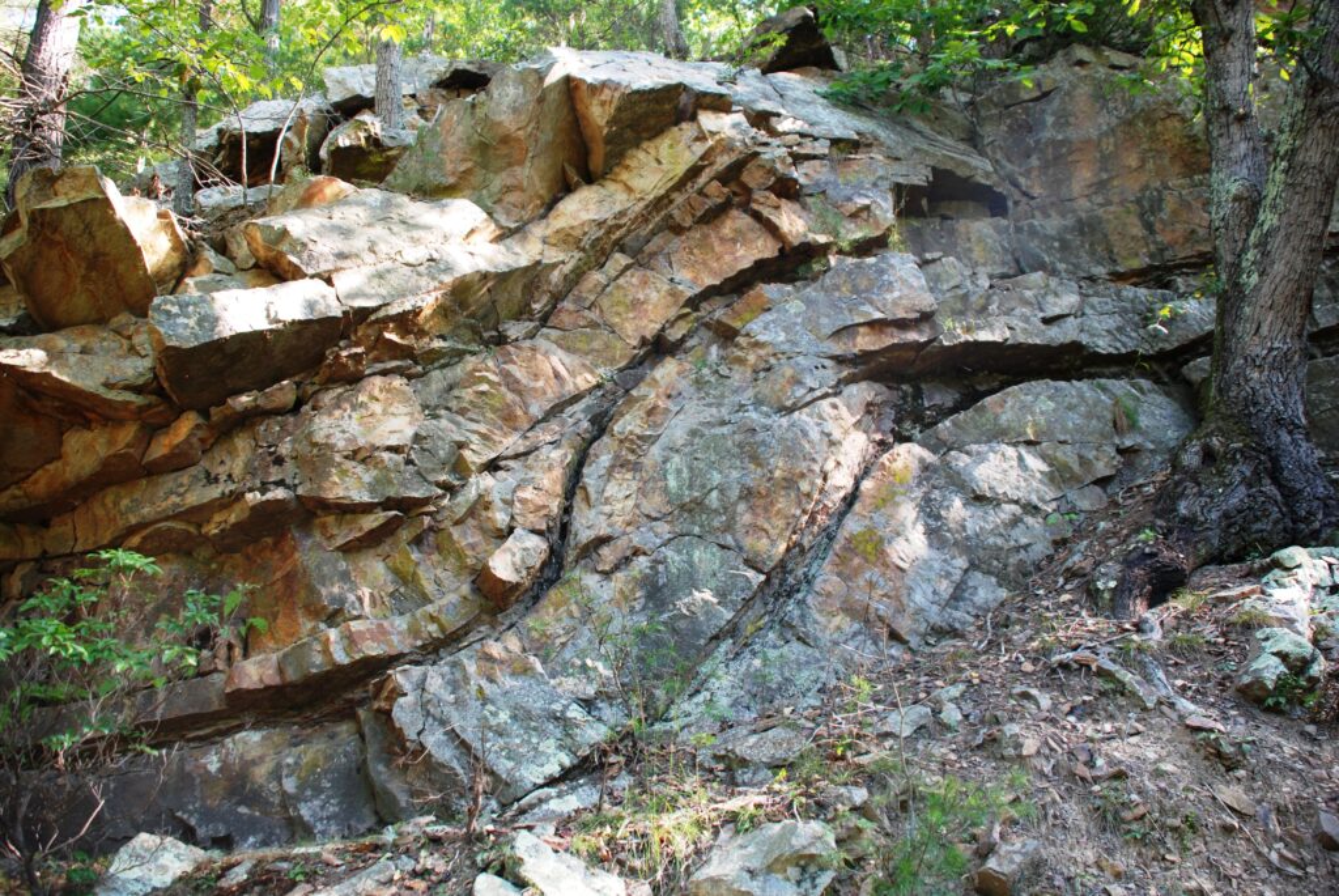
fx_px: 1005
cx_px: 670
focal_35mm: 27
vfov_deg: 48.0
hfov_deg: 67.3
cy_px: 448
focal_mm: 18
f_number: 3.5
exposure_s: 1/50
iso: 200
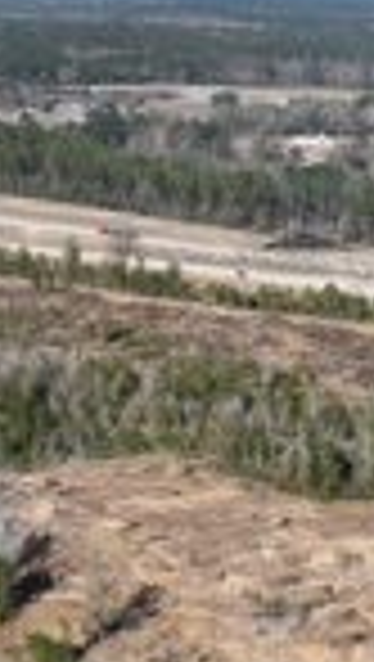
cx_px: 288
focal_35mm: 71
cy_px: 459
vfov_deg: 29.4
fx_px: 1248
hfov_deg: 16.9
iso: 100
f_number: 3.2
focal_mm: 12.29
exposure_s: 1/2000
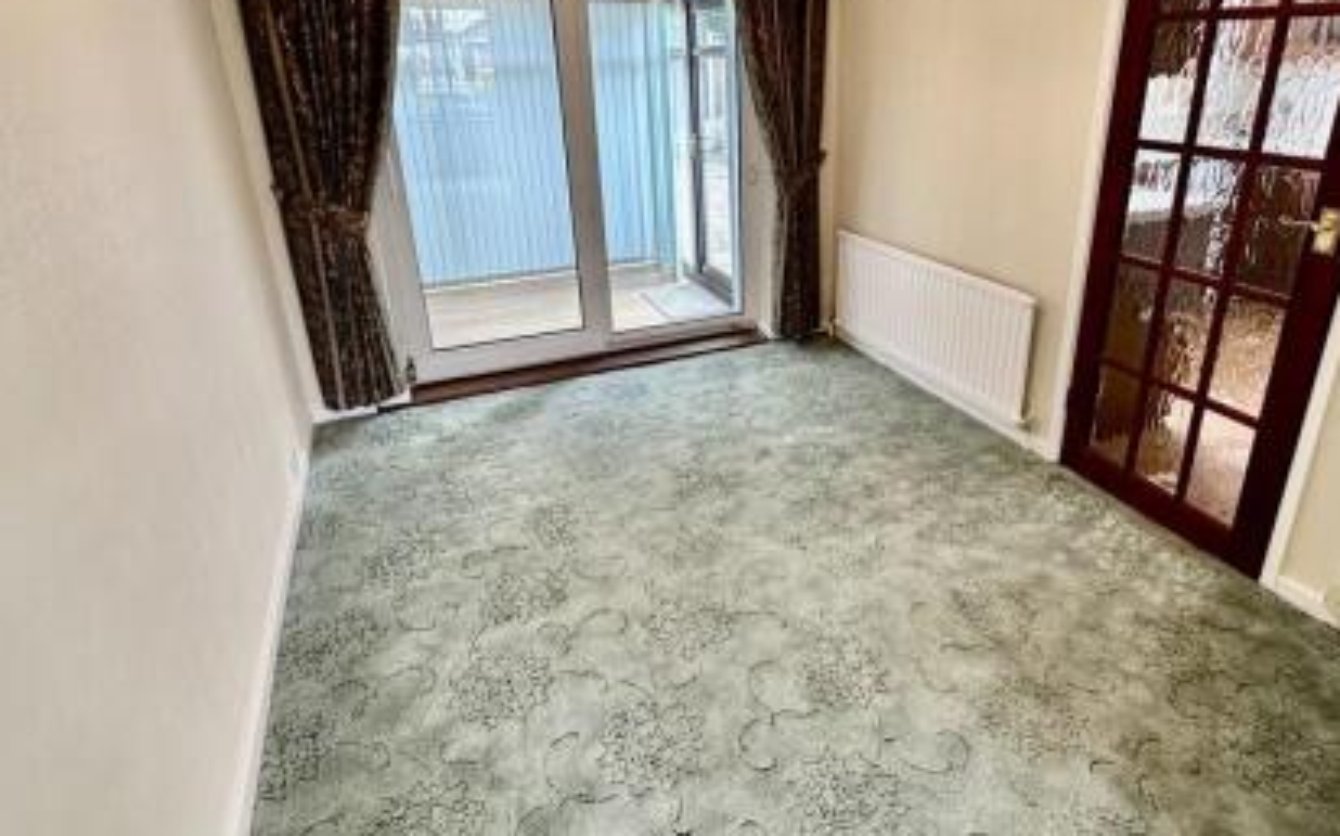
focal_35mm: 21
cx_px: 766
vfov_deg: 56.9
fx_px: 766
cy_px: 350
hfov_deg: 81.8
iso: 160
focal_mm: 2.22
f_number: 2.2
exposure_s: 1/100
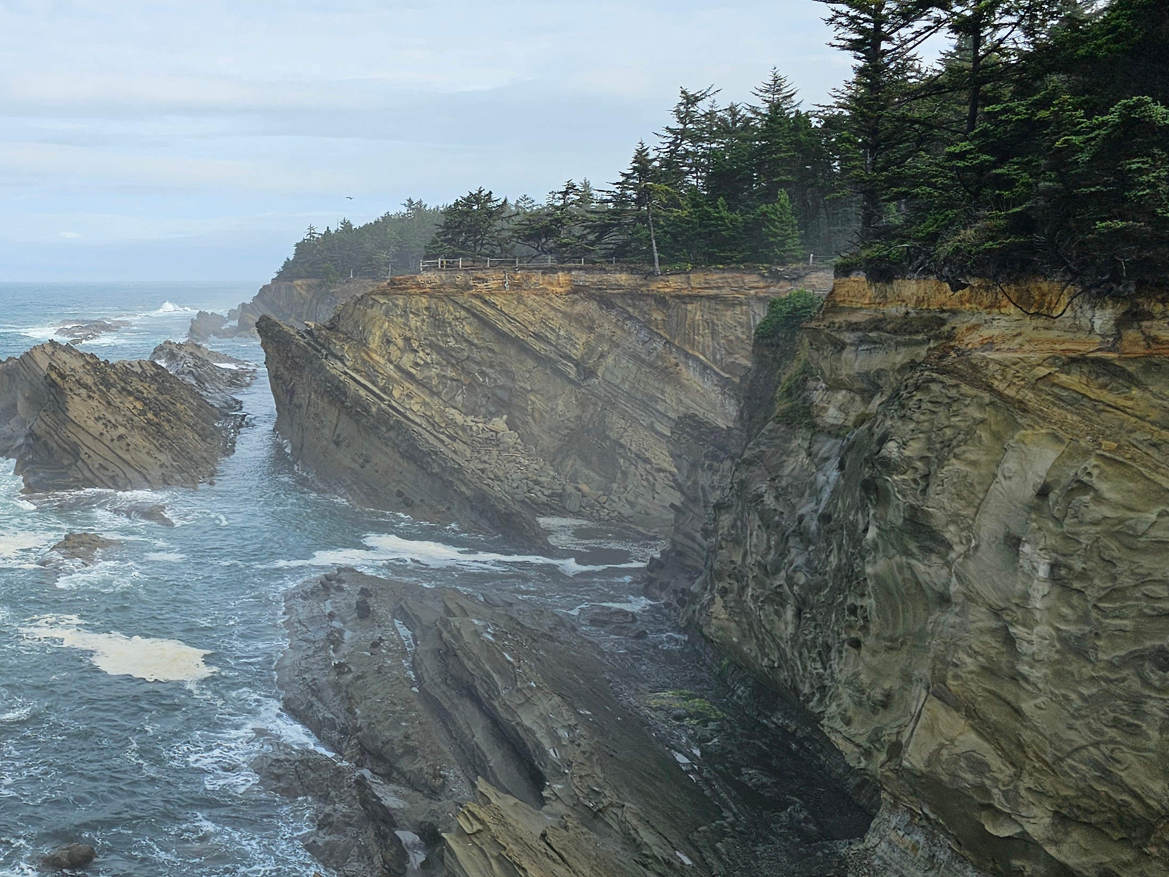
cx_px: 132
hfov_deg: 41.5
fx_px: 1419
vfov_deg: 34.4
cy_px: 421
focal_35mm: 42
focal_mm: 6.3
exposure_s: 1/992
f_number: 1.7
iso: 10
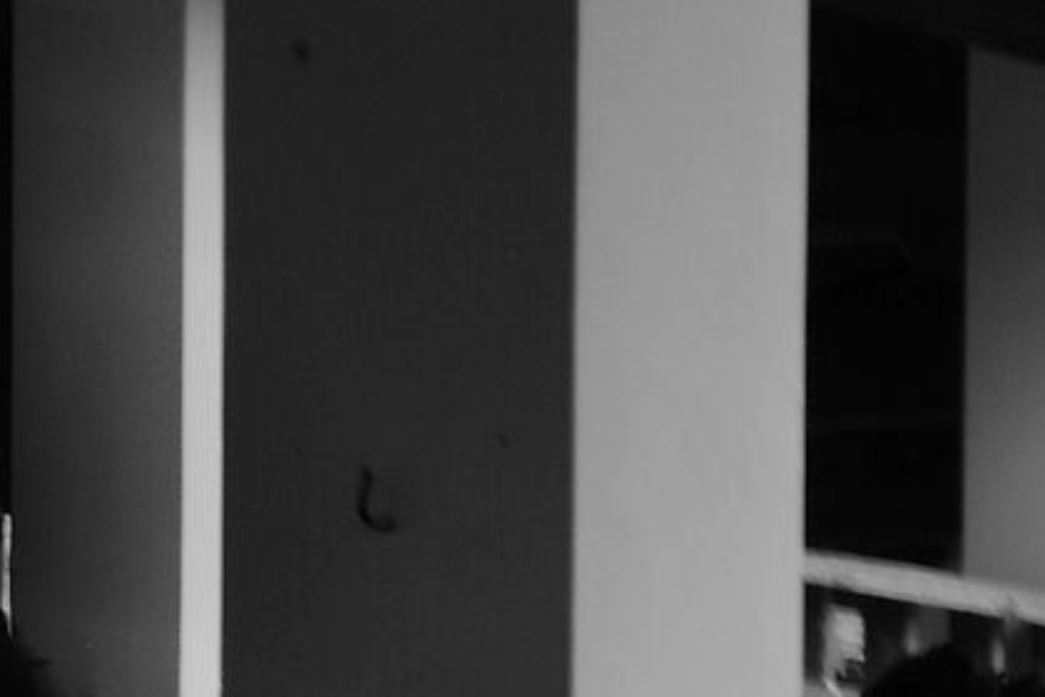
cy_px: 1114
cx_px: 2391
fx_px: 5979
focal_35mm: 206
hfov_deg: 9.1
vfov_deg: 6.6
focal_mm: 24
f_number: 10
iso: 100
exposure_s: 1/2
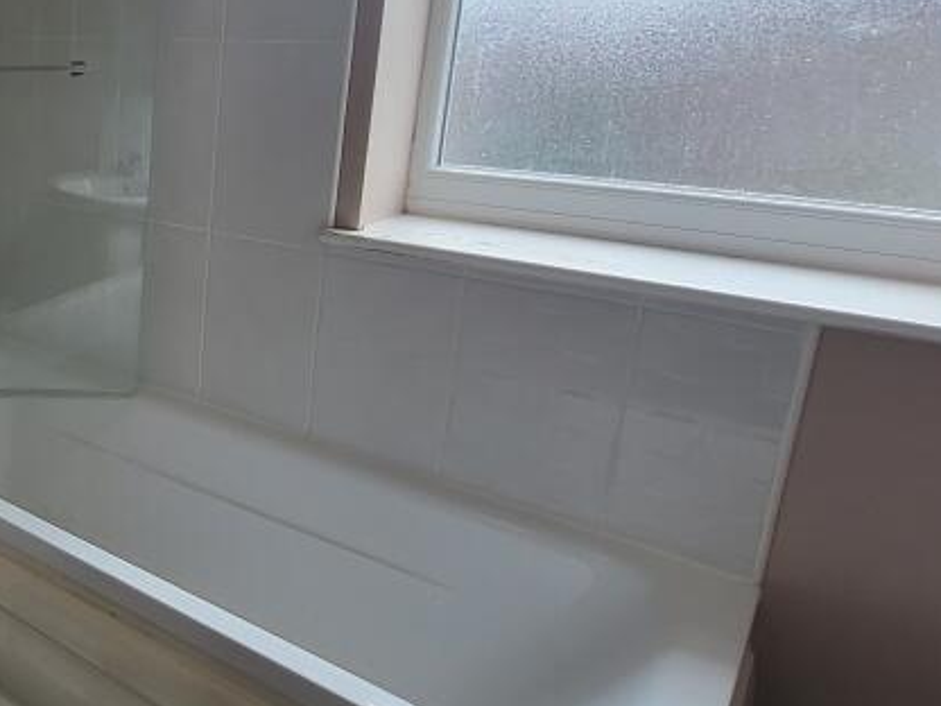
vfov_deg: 43.6
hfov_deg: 45.7
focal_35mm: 32
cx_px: -43
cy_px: 242
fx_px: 870
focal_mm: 1.74
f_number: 2.2
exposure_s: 1/100
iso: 40
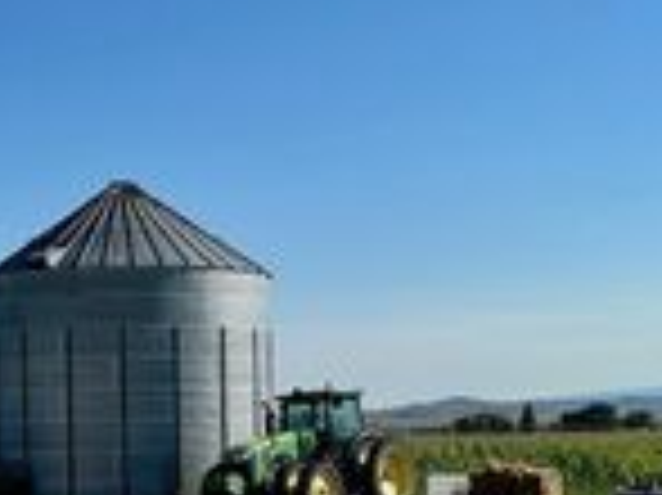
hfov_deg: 25.5
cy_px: 394
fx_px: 1452
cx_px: 209
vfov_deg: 19.2
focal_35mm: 76
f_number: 1.5
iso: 50
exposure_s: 1/6211
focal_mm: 5.7
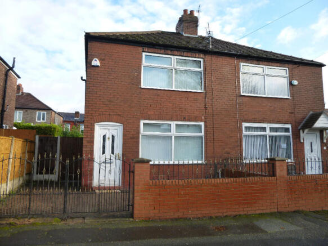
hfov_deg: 69.4
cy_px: 123
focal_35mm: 25
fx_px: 237
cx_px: 164
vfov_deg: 54.9
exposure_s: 1/250
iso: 160
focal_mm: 4.5
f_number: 3.1
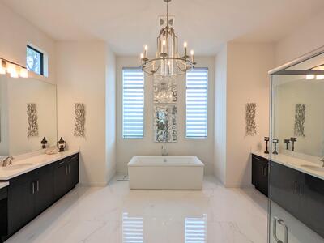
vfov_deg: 78.1
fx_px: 150
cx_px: 162
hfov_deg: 94.5
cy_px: 122
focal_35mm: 16
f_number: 2.2
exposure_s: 1/120
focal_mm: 2.35
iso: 45
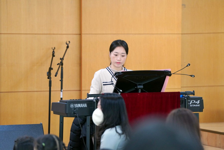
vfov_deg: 6.9
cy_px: 75
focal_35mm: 200
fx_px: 1244
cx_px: 112
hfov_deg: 10.3
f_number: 4
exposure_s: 1/250
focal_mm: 200
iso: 2500
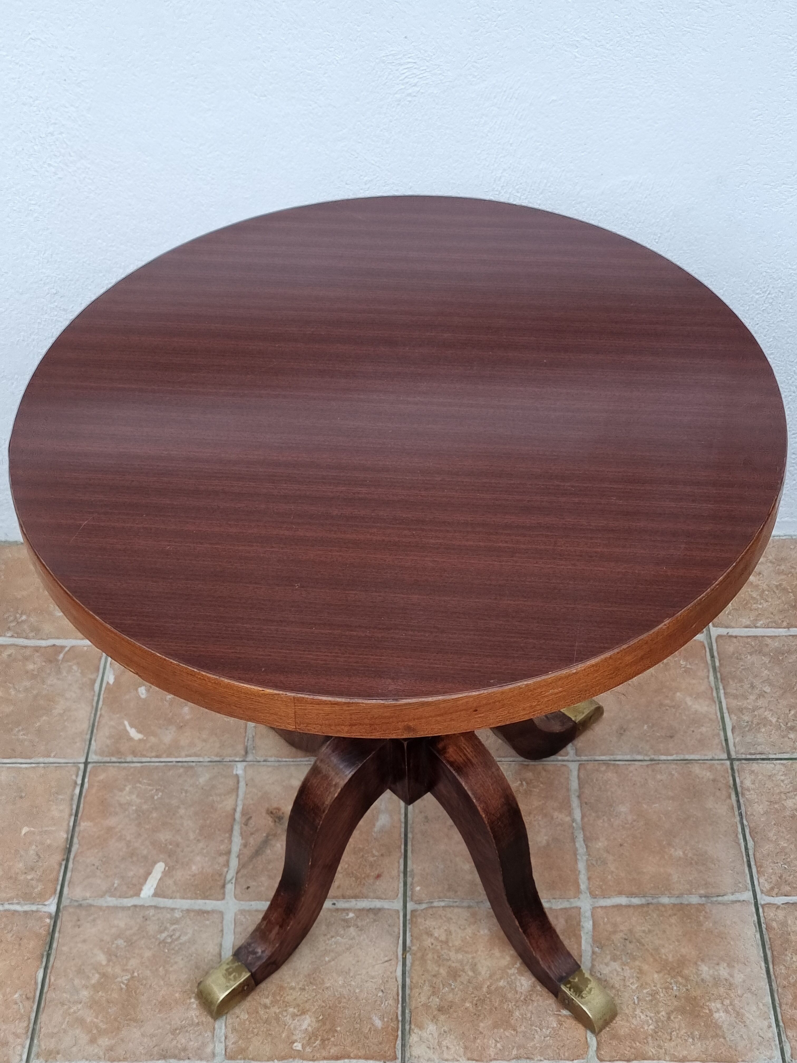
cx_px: 398
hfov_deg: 53.1
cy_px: 532
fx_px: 798
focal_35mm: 26
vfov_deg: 67.3
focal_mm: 5.4
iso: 125
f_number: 1.8
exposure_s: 1/100
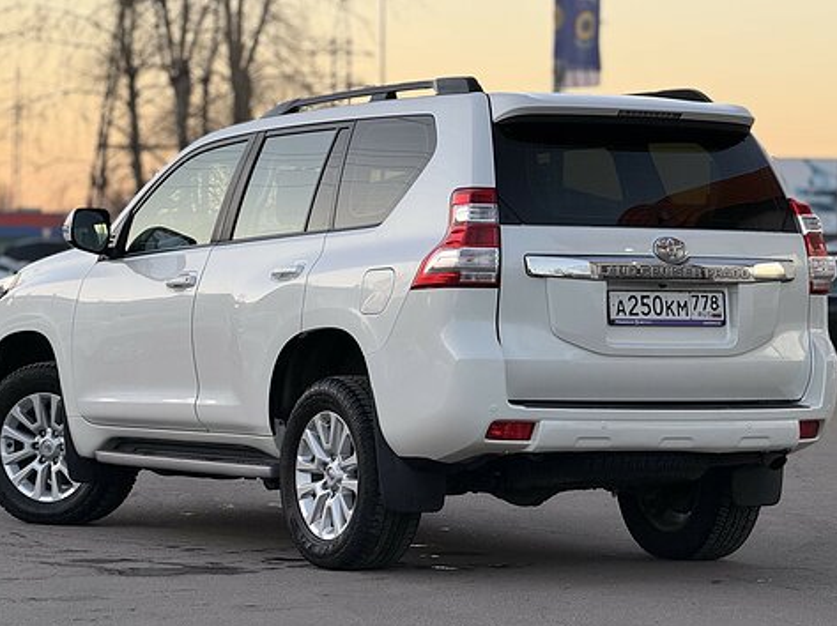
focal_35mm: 139
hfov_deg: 14.2
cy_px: 345
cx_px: 393
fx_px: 3358
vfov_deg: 10.7
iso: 50
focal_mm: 15.66
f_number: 2.8
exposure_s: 1/104
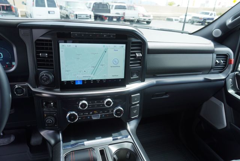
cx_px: 120
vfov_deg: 53.2
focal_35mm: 24
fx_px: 160
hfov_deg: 73.7
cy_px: 80
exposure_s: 1/100
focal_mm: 16
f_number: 5
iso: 100
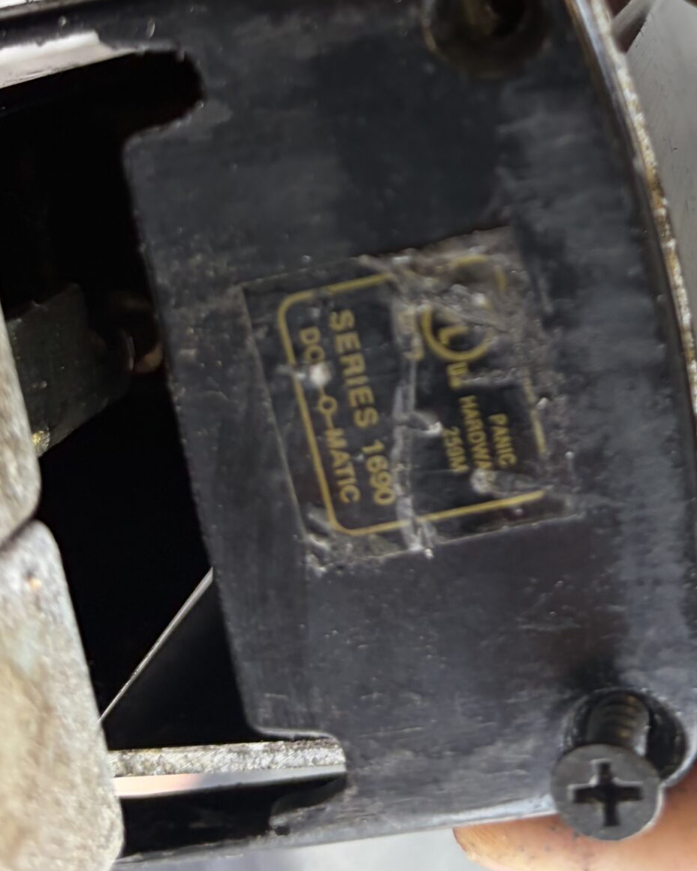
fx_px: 1444
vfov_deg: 32.3
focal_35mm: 56
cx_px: 504
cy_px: 134
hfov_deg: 26.9
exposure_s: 1/122
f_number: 1.6
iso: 64
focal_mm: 5.96
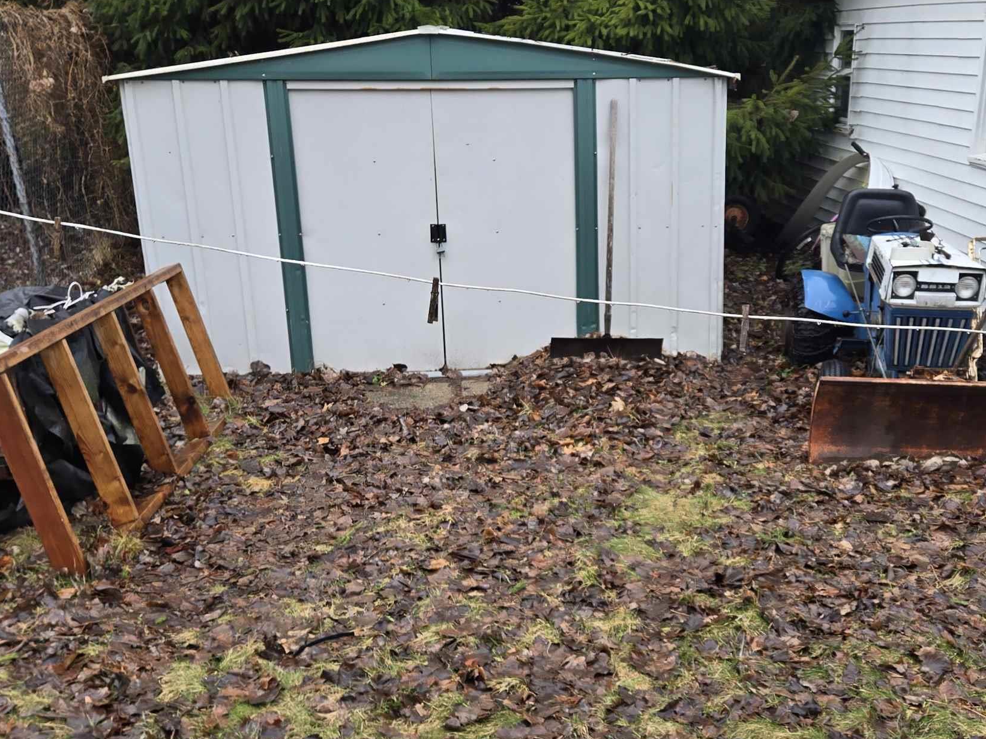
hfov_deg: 43.5
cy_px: 425
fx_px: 1225
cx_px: 612
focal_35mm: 43
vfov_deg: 33.5
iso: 25
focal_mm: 5.4
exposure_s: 1/373
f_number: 1.8
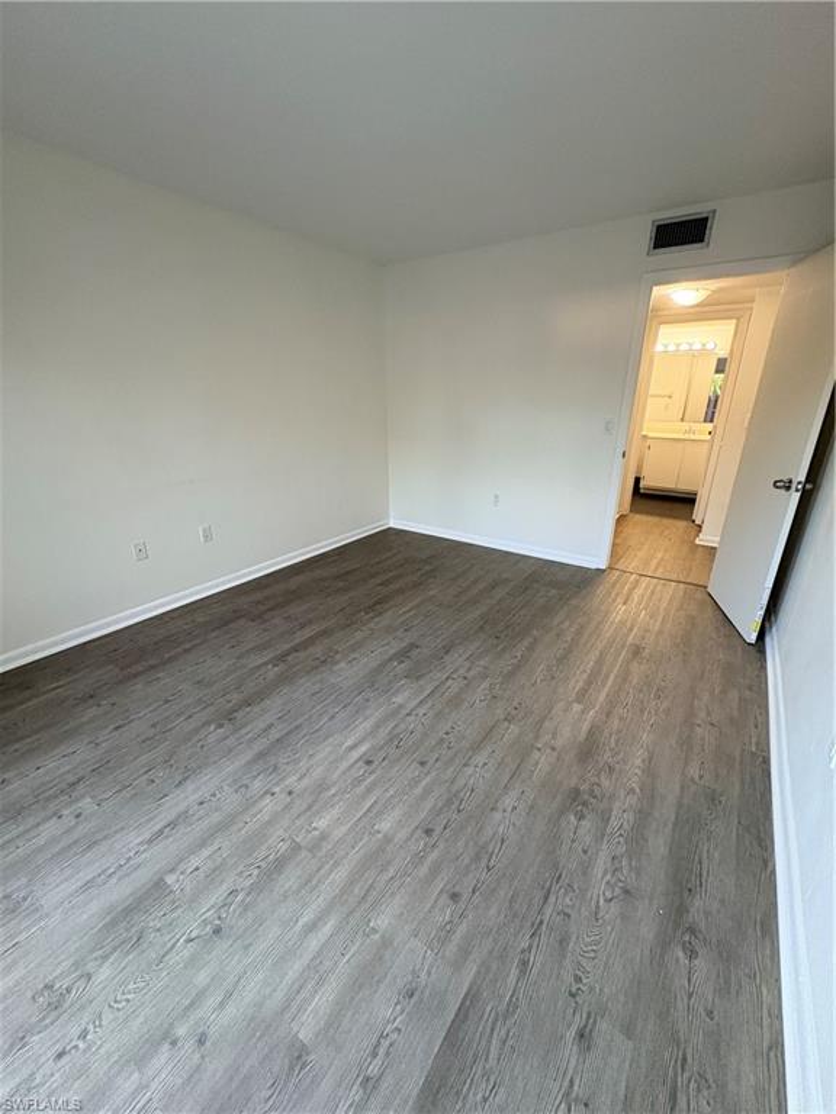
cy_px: 557
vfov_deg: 102.1
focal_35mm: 14
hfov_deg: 85.7
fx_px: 451
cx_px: 418
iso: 320
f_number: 2.2
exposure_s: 1/60
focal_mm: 2.22
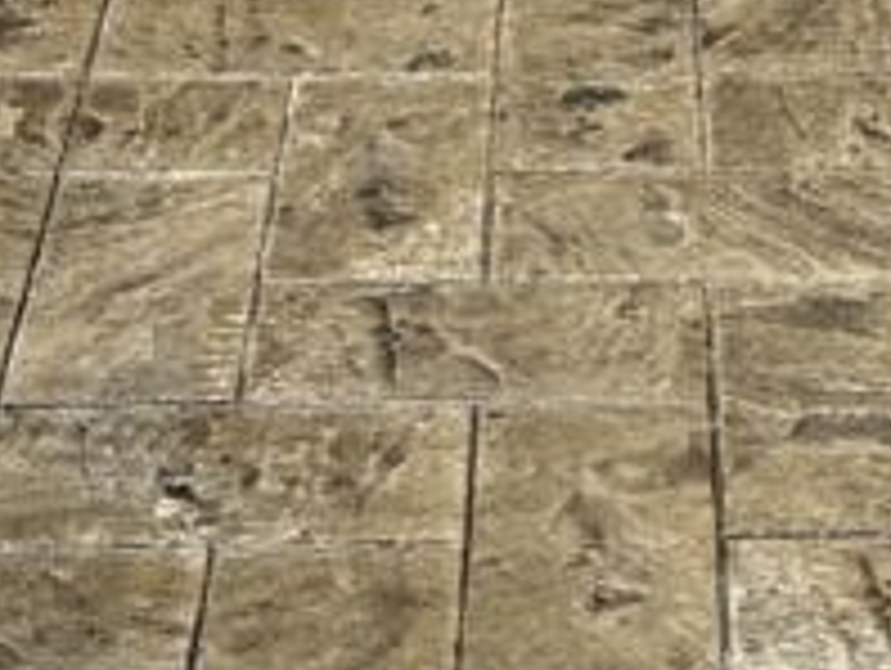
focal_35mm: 124
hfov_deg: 15.7
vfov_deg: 11.9
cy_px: 612
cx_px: 783
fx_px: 3196
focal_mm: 6.86
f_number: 1.78
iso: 80
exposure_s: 1/3155
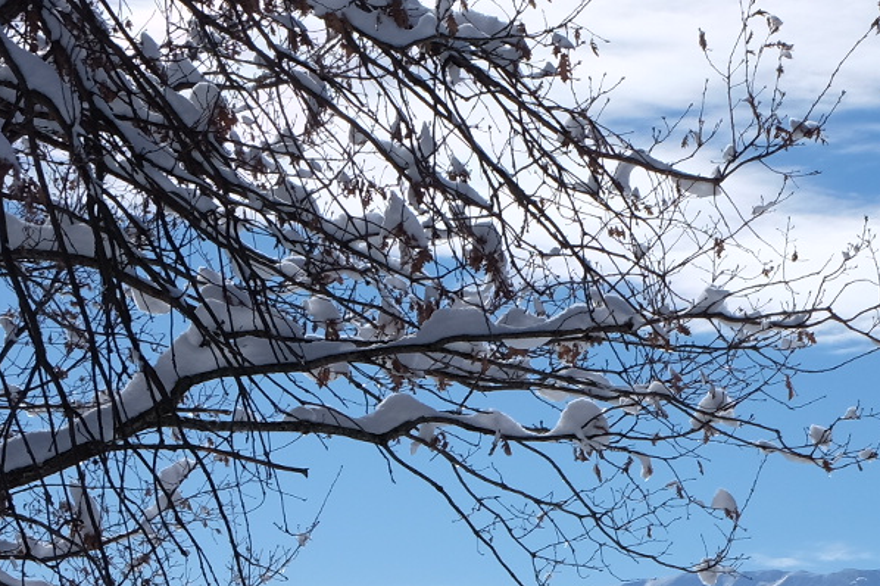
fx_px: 2541
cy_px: 799
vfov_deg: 12.7
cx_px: 1032
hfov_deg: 18.7
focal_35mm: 104
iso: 200
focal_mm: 23.3
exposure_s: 1/450
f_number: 11
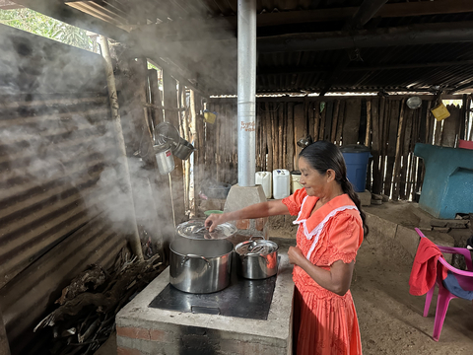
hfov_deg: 71.6
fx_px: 328
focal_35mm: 24
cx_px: 236
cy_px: 178
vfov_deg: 56.8
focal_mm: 6.86
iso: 800
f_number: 1.78
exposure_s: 1/60
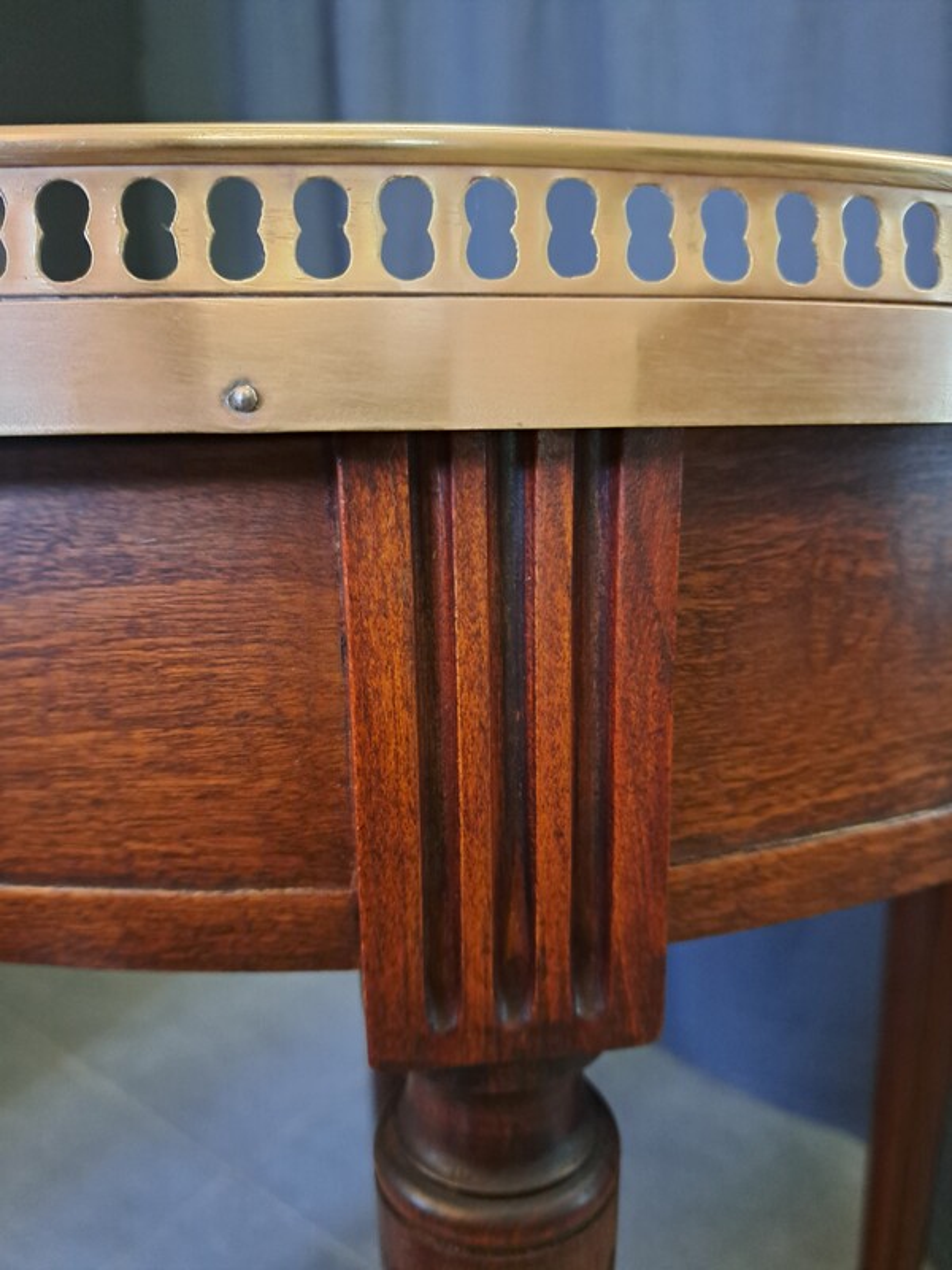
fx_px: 880
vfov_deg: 71.6
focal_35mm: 24
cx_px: 476
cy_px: 635
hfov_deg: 56.8
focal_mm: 5.23
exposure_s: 1/20
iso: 800
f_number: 1.8
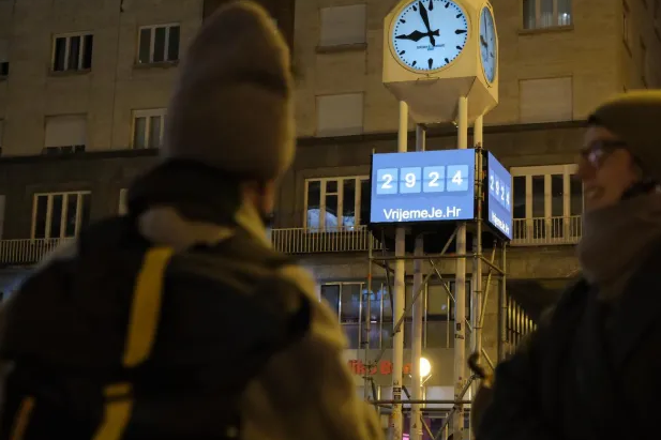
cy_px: 193
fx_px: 1267
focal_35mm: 69
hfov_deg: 29.2
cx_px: 394
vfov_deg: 19.7
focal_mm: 37.6
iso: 4000
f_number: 2.8
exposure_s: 1/160
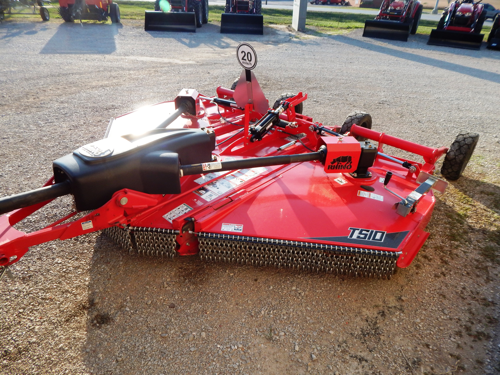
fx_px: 318
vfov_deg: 61.1
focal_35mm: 22
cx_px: 250
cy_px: 188
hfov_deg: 76.4
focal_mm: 4
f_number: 3
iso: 125
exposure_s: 1/800
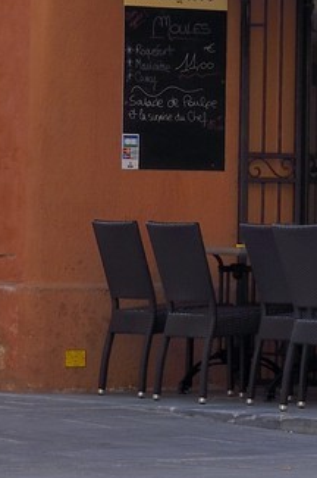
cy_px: -22
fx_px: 4566
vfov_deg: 6.0
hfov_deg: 3.8
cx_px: 1096
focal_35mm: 345
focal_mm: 70
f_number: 11
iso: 200
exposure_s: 1/250
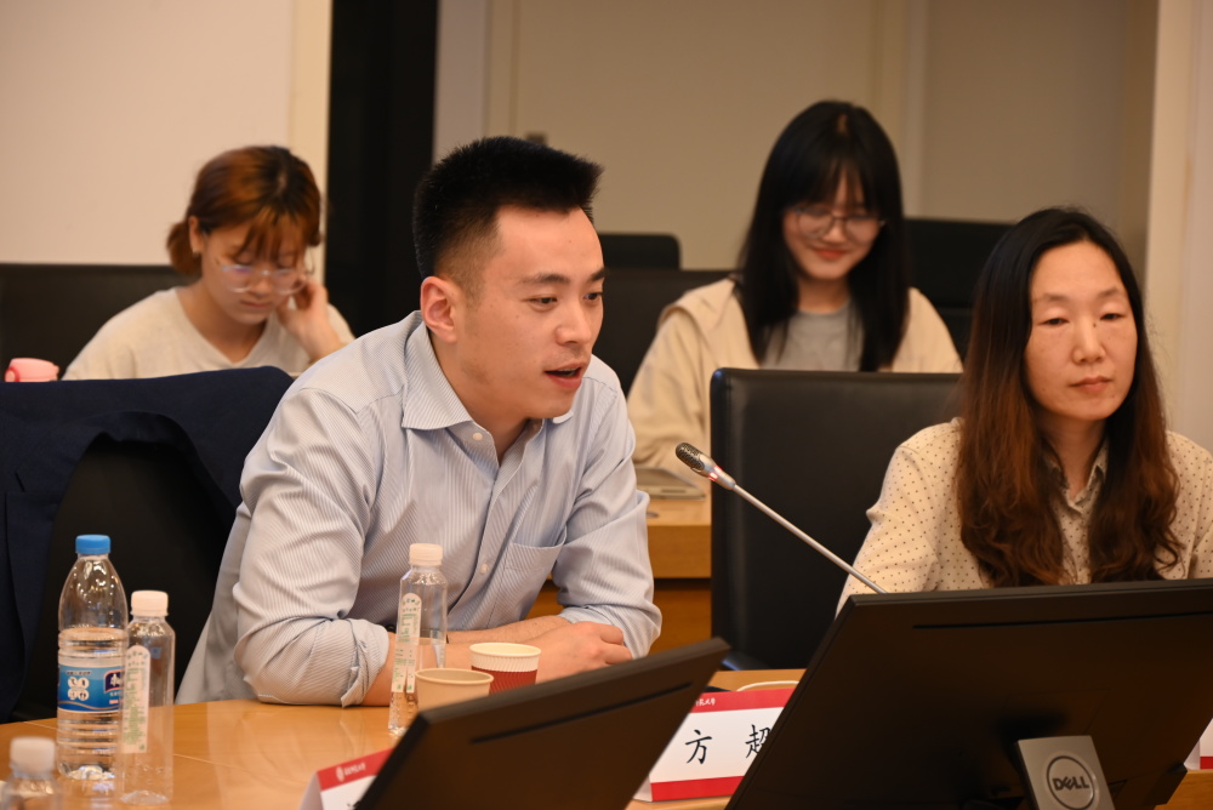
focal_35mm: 135
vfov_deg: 10.2
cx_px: 606
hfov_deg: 15.2
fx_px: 4551
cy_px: 405
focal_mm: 135
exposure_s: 1/5
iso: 400
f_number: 6.3
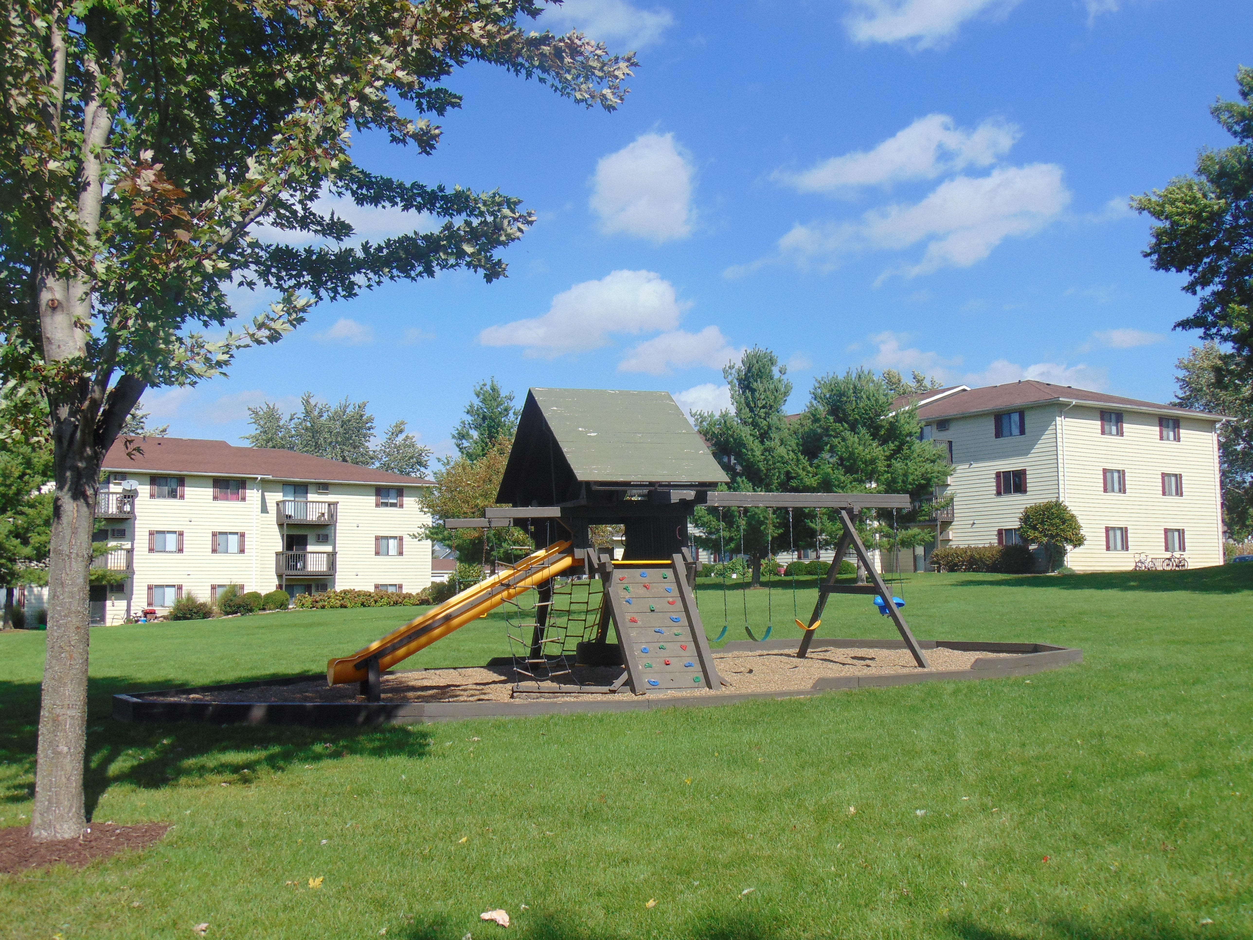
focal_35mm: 35
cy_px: 470
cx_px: 626
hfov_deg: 52.6
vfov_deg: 40.7
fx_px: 1267
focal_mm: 6.3
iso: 80
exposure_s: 1/200
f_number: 8.3
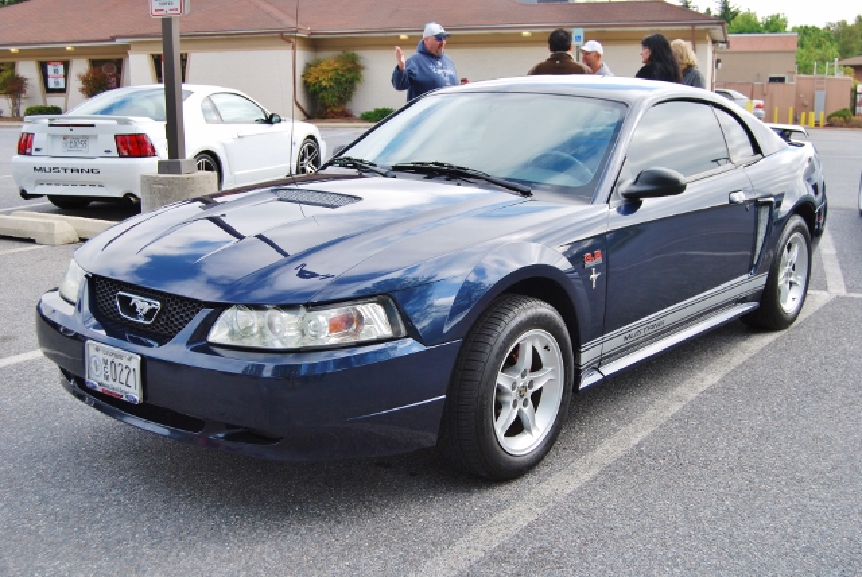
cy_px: 288
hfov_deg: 49.5
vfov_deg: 34.3
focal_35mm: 39
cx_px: 431
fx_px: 935
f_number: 5.6
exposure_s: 1/125
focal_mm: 26
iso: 100
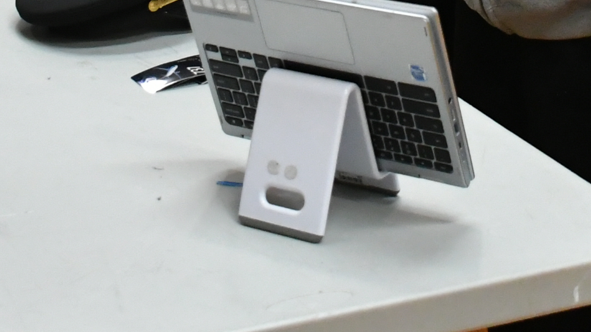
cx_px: 376
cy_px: -332
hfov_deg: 19.4
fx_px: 1724
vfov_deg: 10.2
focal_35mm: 110
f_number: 3.5
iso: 2800
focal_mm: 18
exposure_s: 1/500
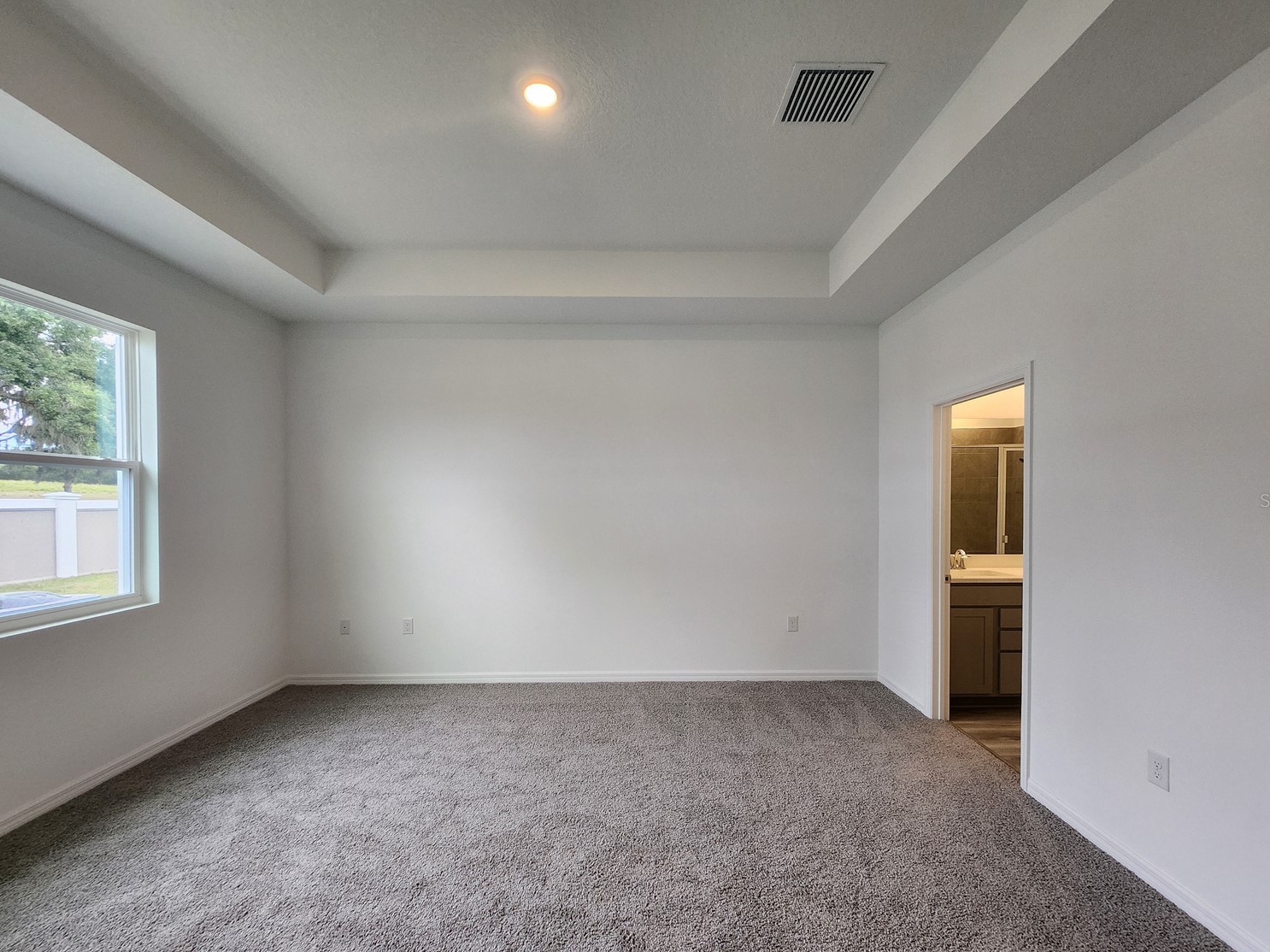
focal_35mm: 14
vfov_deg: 85.6
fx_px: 514
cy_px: 500
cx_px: 657
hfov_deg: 102.0
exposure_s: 1/60
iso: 100
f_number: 2.2
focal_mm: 1.74
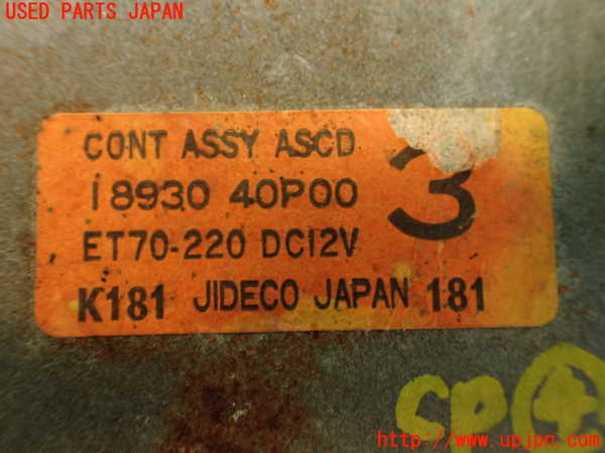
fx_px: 524
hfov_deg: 60.0
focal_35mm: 30
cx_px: 302
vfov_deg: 46.8
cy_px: 226
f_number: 2.3
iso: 320
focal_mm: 5.4
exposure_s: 1/30
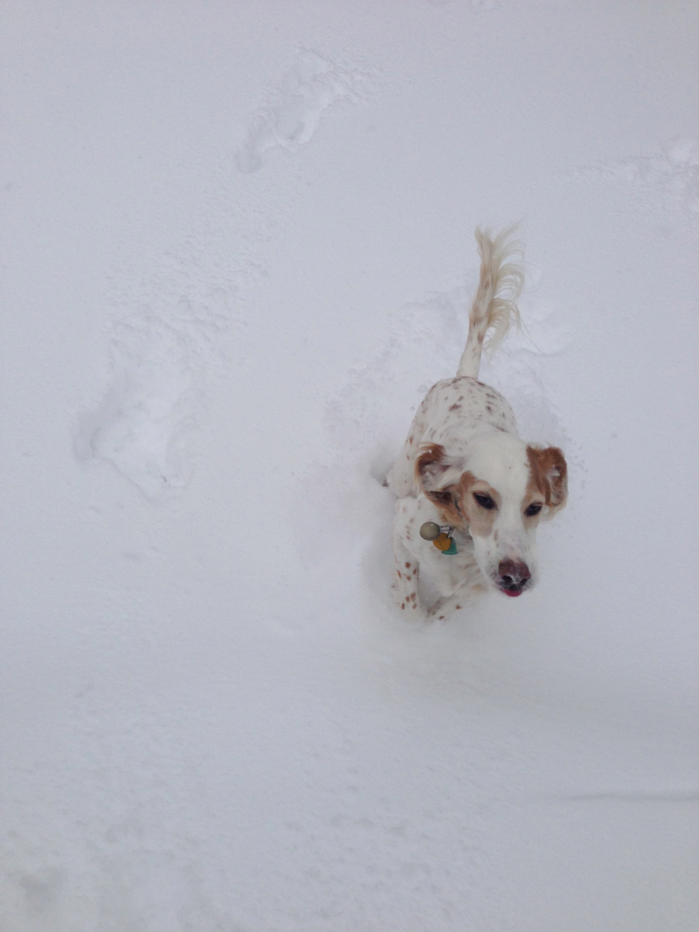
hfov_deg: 42.9
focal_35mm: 33
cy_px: 466
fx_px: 888
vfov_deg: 55.4
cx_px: 350
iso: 50
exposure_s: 1/3012
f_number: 2.4
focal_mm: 4.13
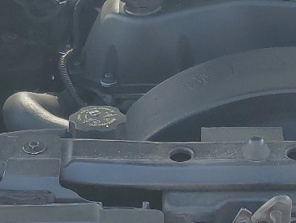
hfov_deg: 17.1
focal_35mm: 114
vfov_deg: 12.9
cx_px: 253
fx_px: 975
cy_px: 184
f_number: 1.5
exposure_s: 1/625
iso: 50
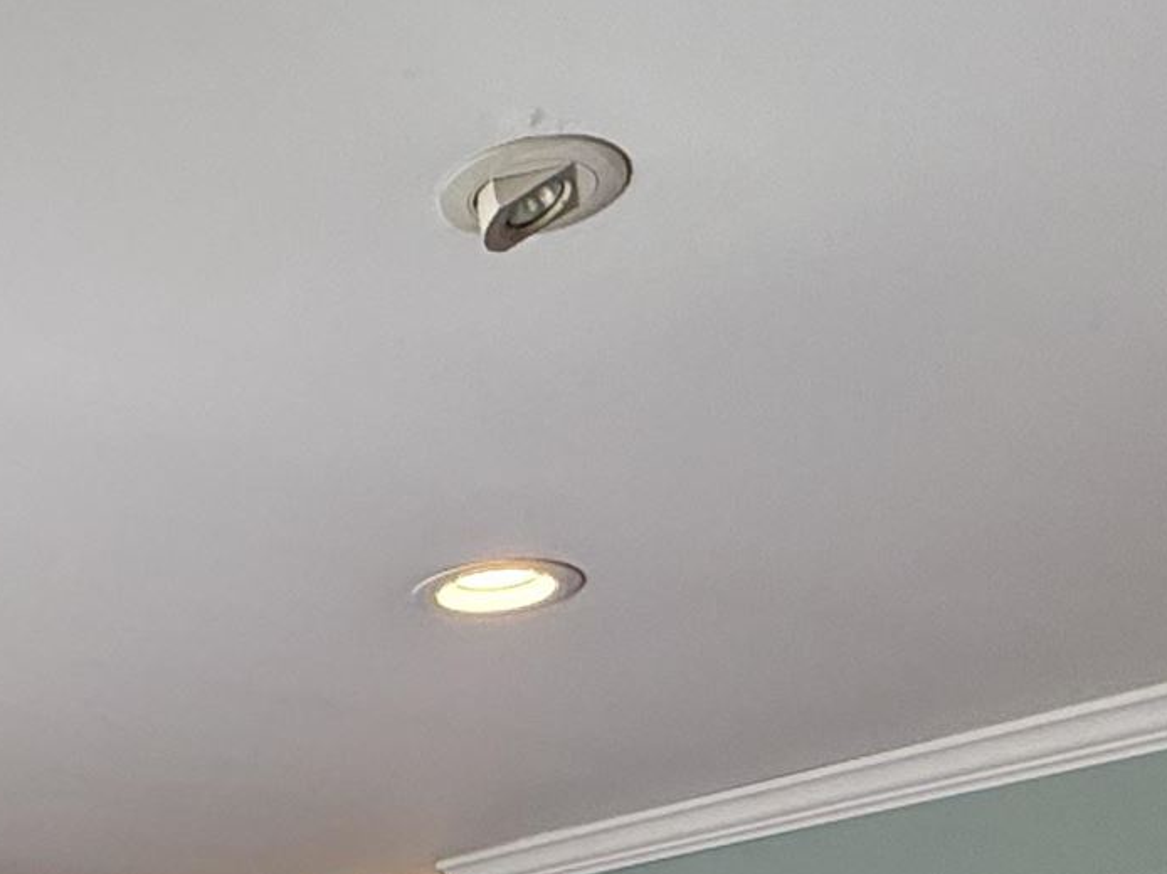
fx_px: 2089
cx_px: -131
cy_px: 1491
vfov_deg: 19.1
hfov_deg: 28.3
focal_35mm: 62
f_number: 2.2
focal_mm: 2.22
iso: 250
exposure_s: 1/120
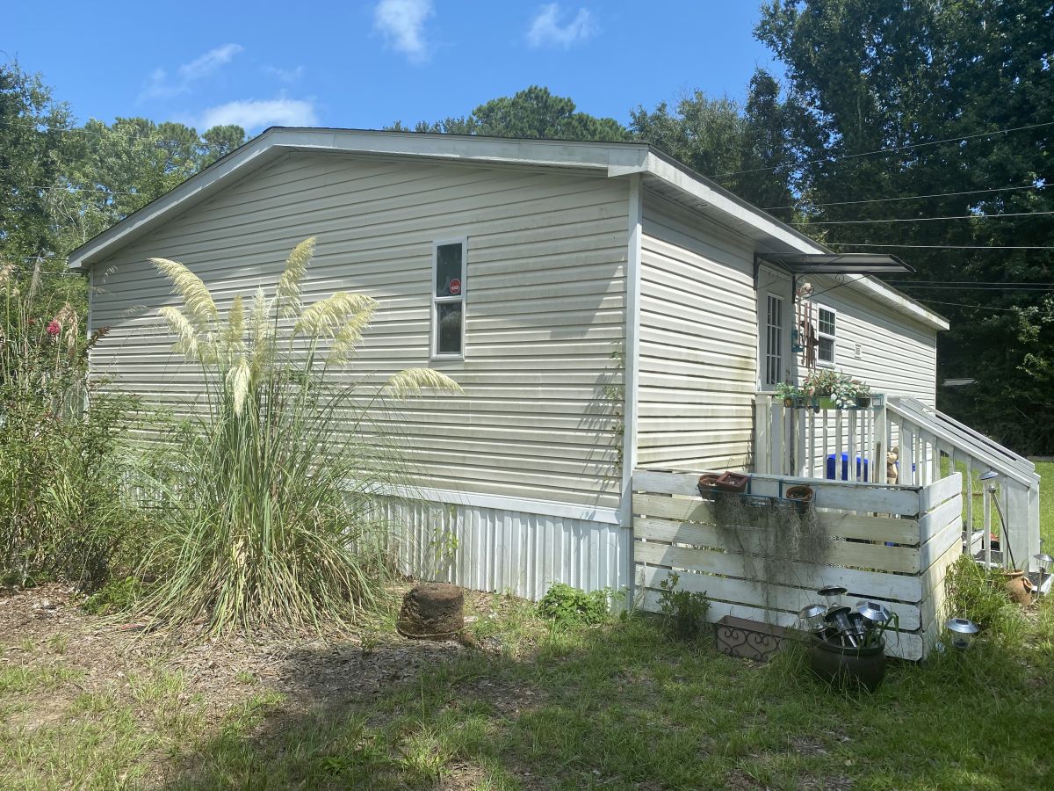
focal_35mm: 26
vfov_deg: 53.1
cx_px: 527
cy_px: 396
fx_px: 792
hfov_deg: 67.3
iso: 32
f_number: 1.8
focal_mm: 4.25
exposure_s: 1/2513
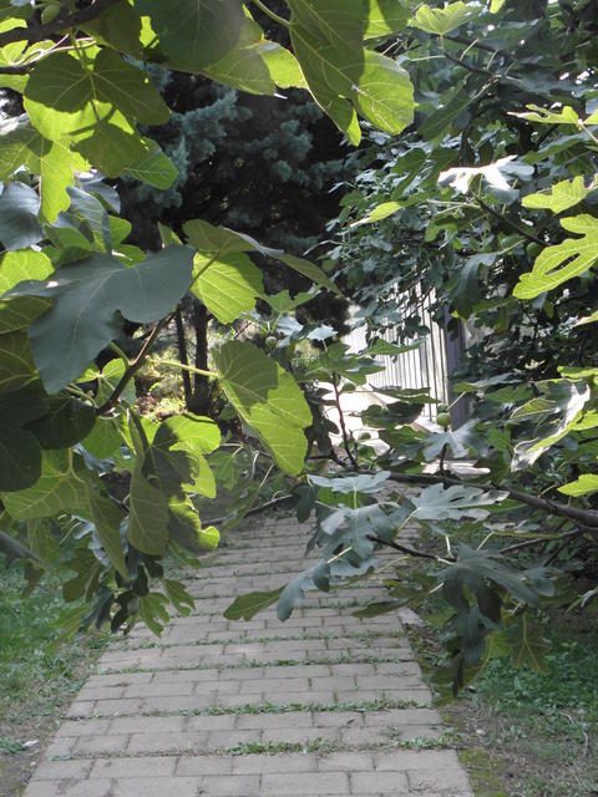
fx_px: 1175
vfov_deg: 37.5
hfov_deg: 28.6
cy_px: 398
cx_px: 299
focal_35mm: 51
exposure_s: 1/80
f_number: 3.5
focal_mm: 9.22
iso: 64
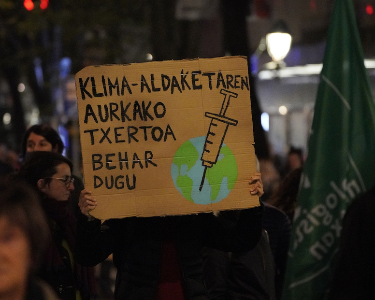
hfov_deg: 8.6
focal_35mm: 224
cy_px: 150
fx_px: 2486
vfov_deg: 6.9
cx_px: 159
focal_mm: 198
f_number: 5.6
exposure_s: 1/250
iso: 25600
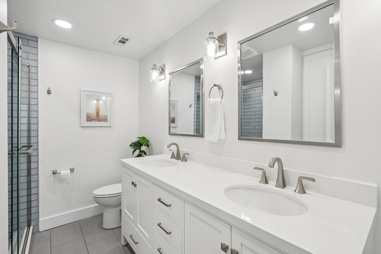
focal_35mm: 16
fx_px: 169
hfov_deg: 96.7
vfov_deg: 73.7
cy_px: 127
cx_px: 190
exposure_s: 1/25
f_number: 8
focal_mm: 16
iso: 400
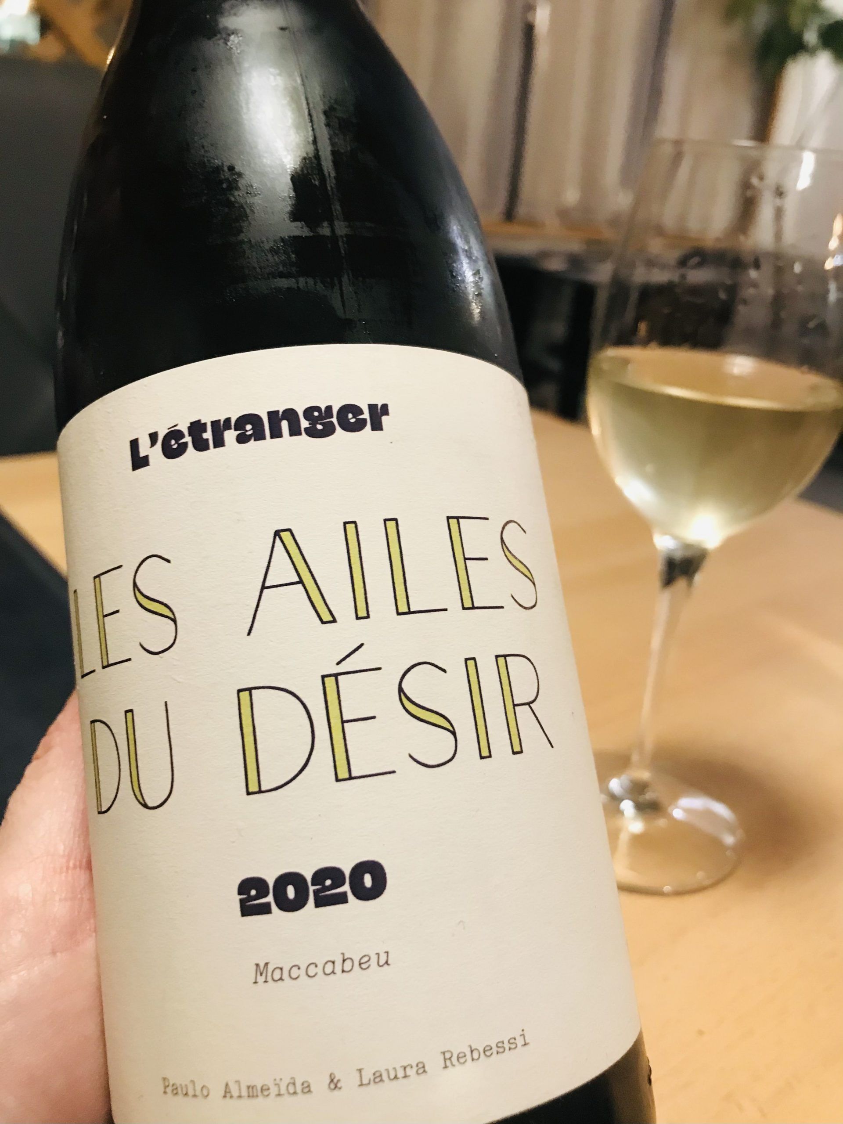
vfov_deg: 63.4
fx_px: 909
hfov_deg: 49.7
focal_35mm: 28
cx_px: 422
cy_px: 562
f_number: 1.8
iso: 80
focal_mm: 3.99
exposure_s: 1/17
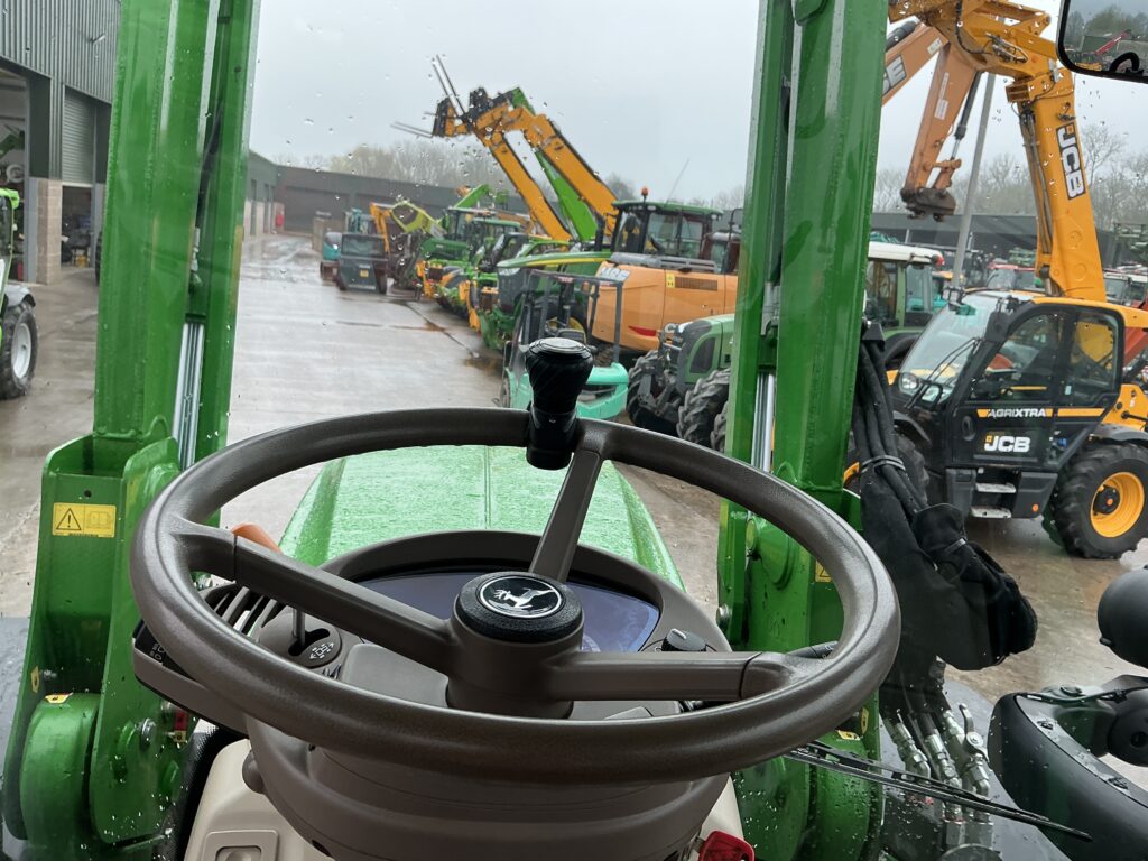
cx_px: 574
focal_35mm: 28
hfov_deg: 63.4
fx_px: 929
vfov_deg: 49.7
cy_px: 430
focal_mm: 3
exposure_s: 1/172
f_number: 1.8
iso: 20
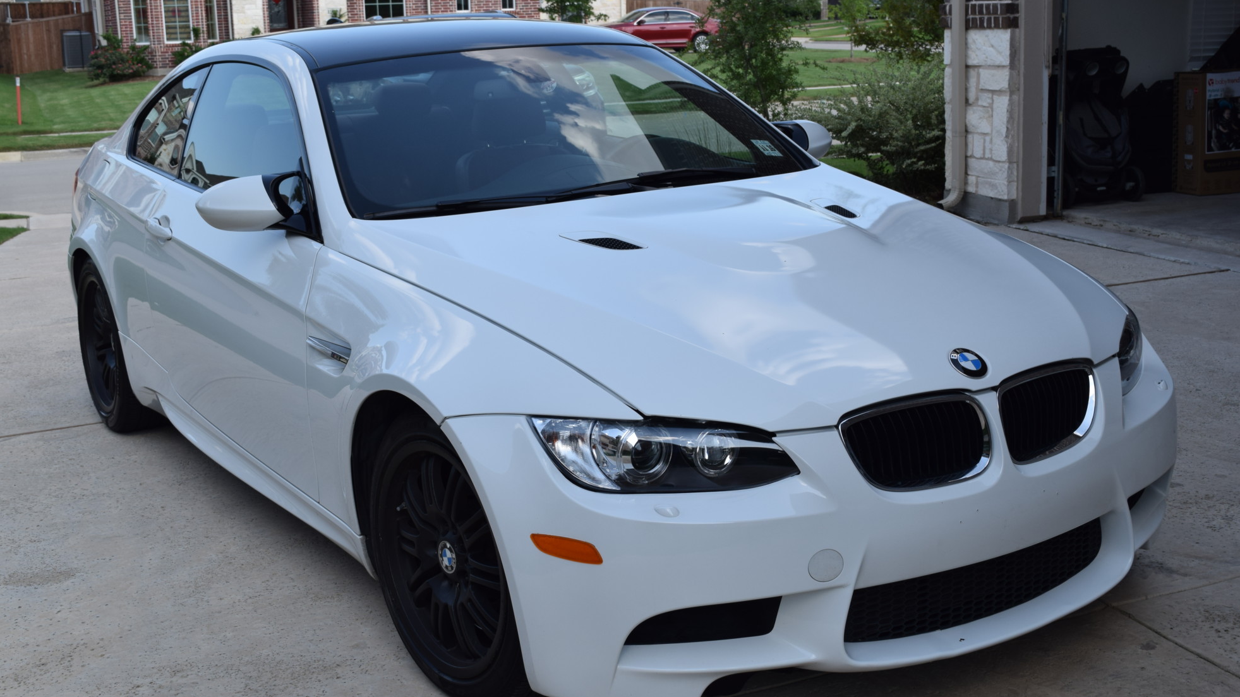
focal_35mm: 48
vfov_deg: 25.1
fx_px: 1563
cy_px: 324
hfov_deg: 43.3
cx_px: 636
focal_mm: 29
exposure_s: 1/250
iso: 200
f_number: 8
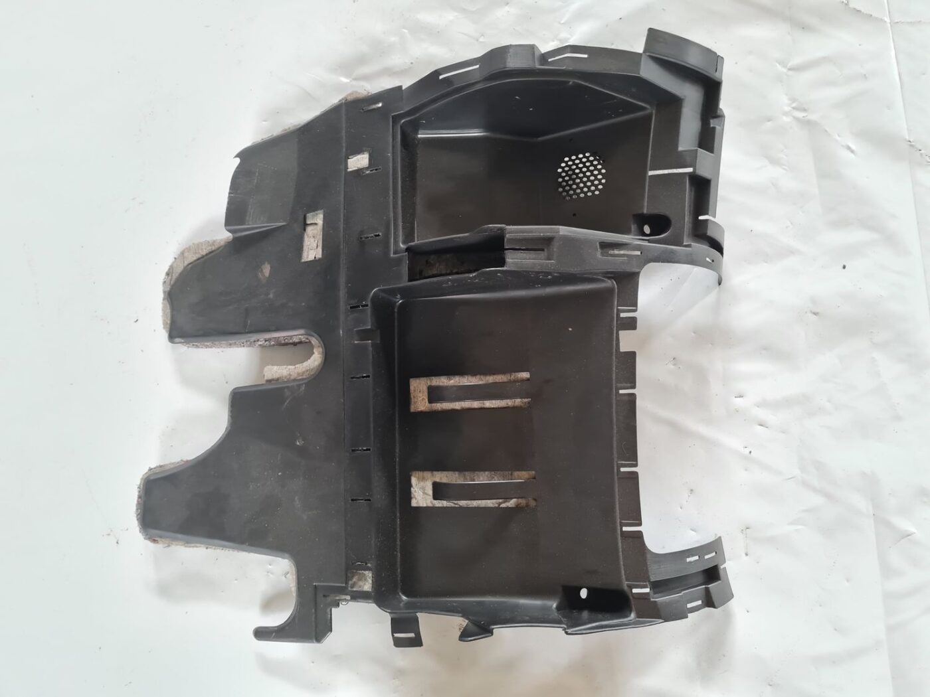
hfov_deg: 67.3
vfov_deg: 53.1
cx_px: 465
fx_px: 699
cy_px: 348
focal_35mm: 26
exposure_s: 1/40
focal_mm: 5.4
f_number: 1.8
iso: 250
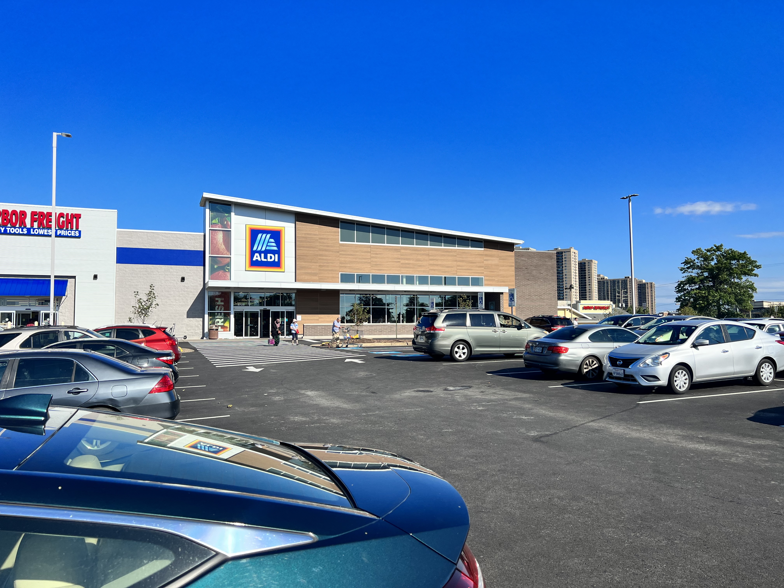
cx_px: 392
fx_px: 589
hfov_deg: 67.3
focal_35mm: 26
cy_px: 294
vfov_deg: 53.1
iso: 50
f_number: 1.5
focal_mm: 5.7
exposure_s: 1/5076
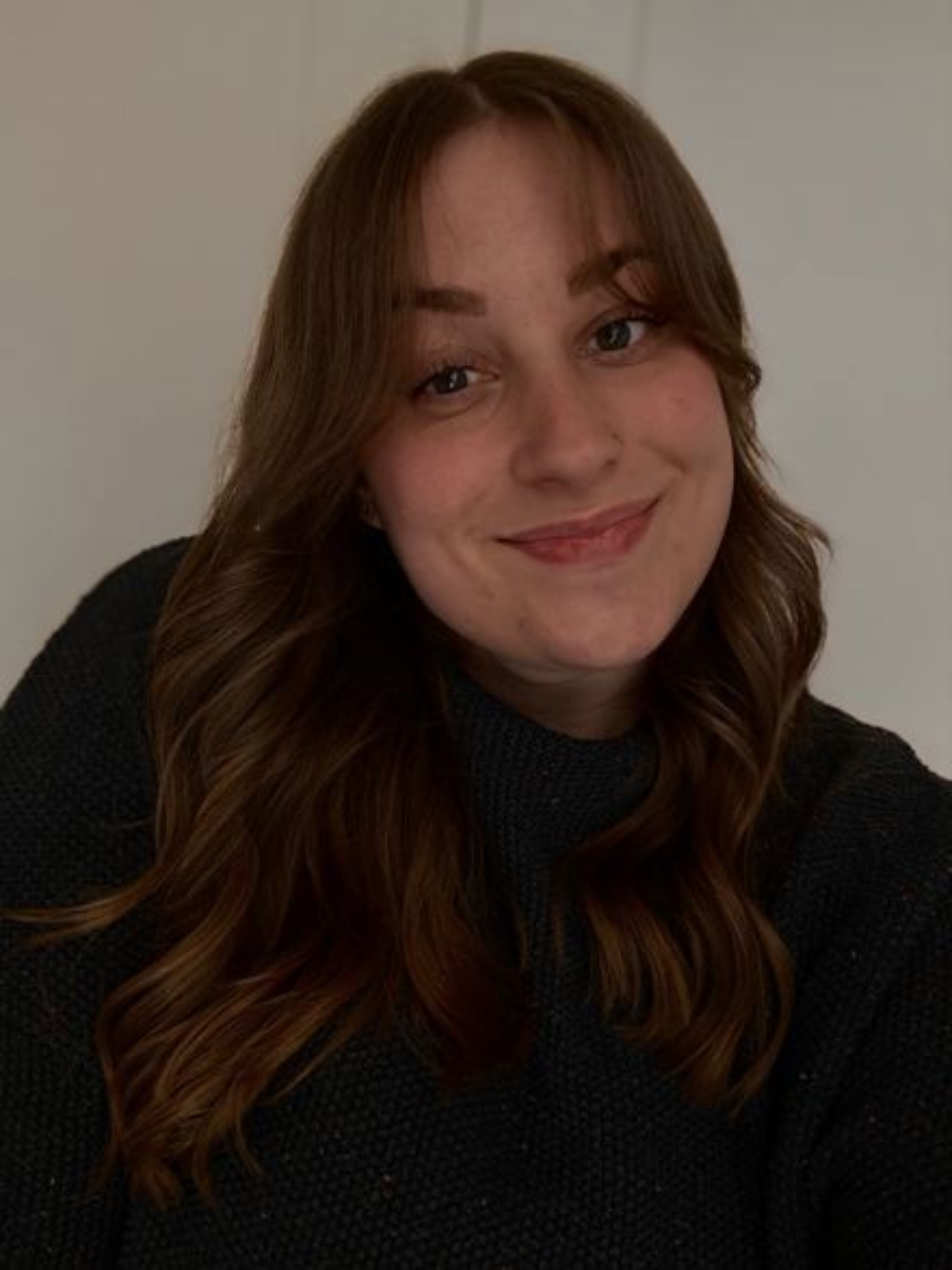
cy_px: 635
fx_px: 1100
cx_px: 476
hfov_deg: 46.8
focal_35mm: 30
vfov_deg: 60.0
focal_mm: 2.69
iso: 200
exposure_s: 1/60
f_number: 1.9
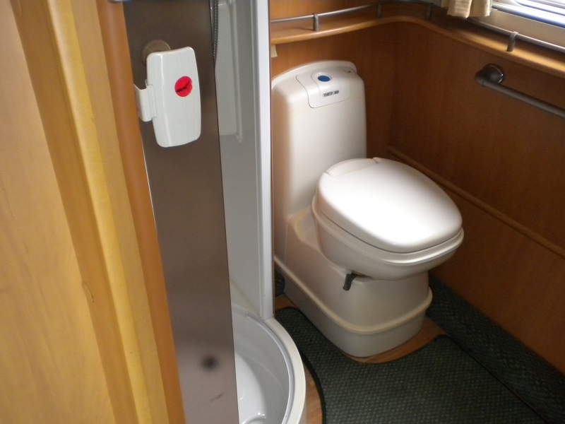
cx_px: 282
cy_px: 212
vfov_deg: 40.7
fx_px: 571
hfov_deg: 52.6
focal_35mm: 35
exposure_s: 1/40.5
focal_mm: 6.3
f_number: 3.1
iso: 400
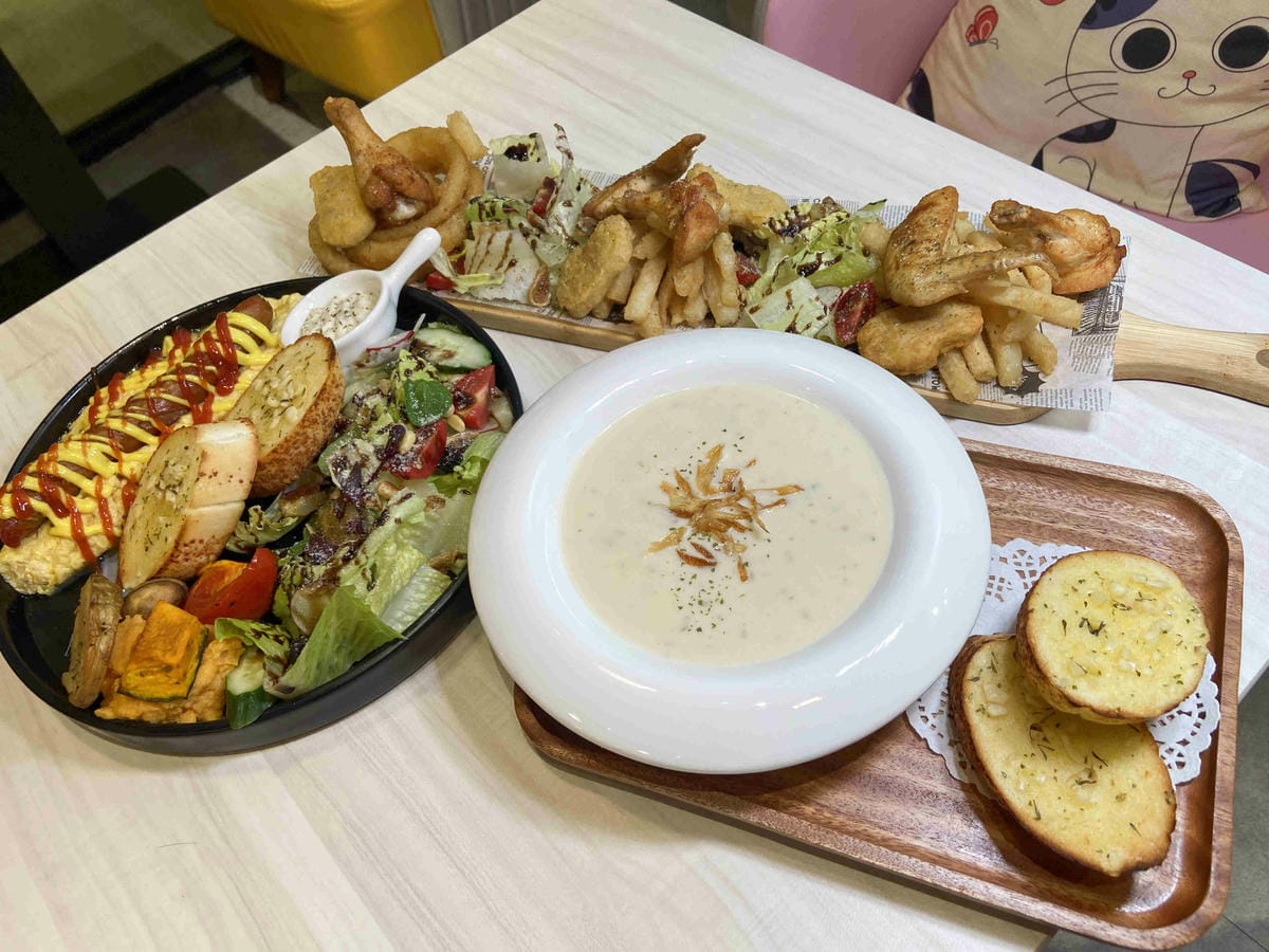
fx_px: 953
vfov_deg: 53.1
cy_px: 476
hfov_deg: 67.3
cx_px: 634
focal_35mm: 26
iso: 64
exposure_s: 1/120
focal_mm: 4.25
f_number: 1.8
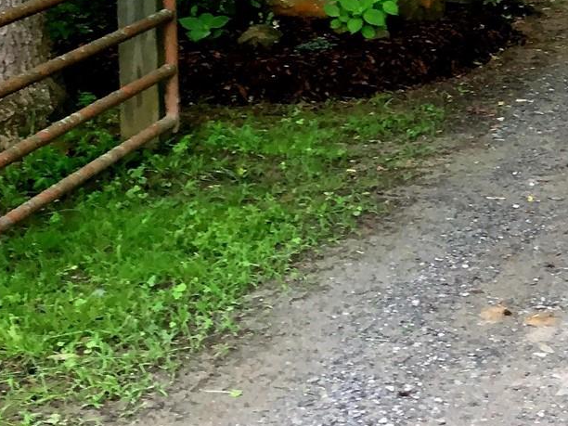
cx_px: 867
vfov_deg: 15.1
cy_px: 31
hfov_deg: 17.9
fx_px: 1592
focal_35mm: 97
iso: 25
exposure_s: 1/30
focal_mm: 4.15
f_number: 2.2
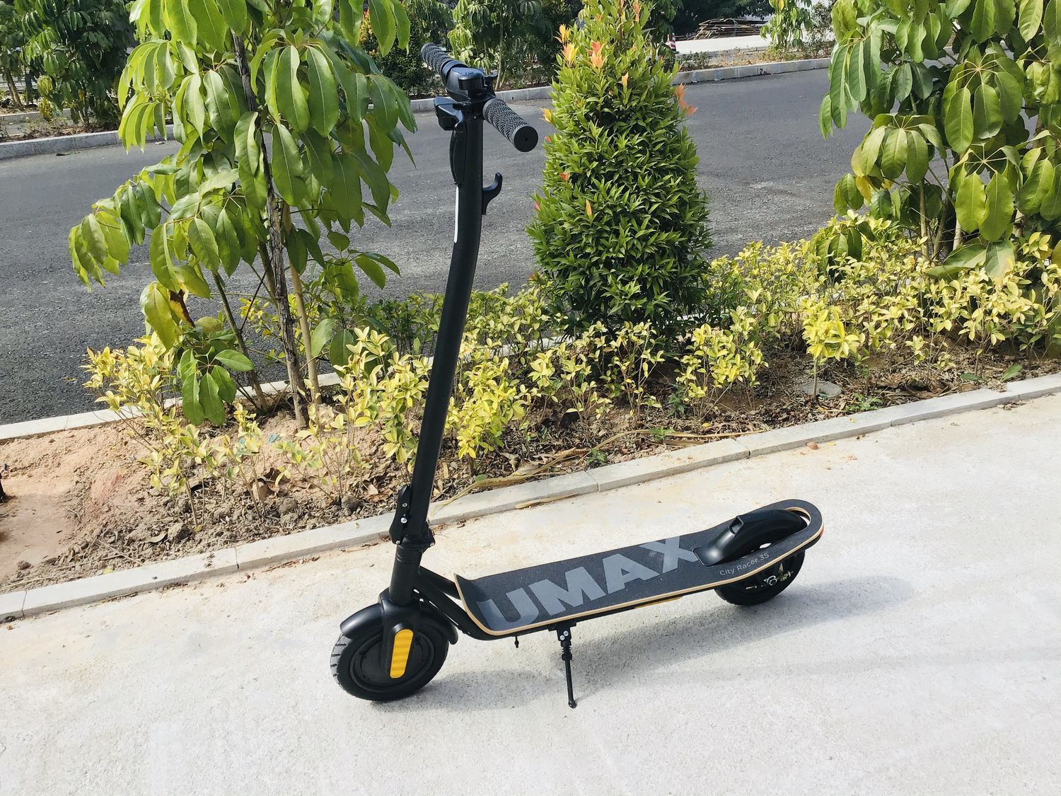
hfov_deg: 58.4
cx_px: 530
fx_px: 950
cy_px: 398
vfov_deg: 45.4
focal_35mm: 31
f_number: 2.4
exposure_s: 1/1031
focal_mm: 3.3
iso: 25
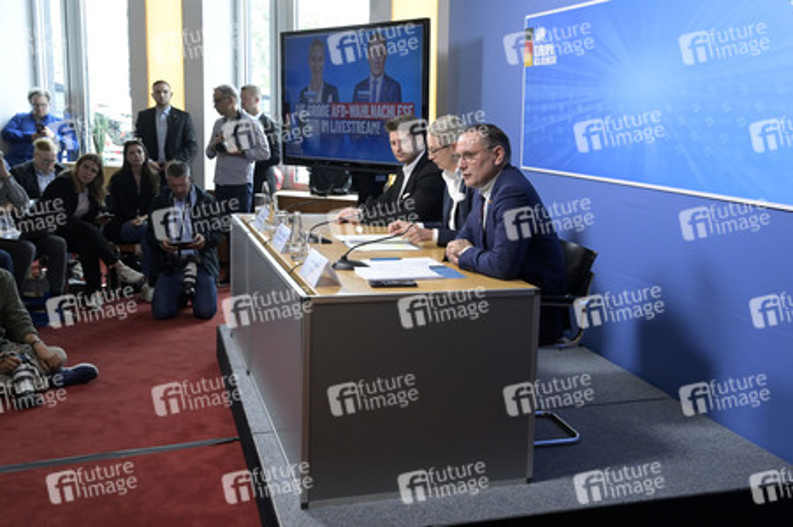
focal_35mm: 35
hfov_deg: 54.5
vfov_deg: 37.8
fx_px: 770
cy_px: 264
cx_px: 396
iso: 6400
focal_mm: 35
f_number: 7.1
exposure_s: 1/400
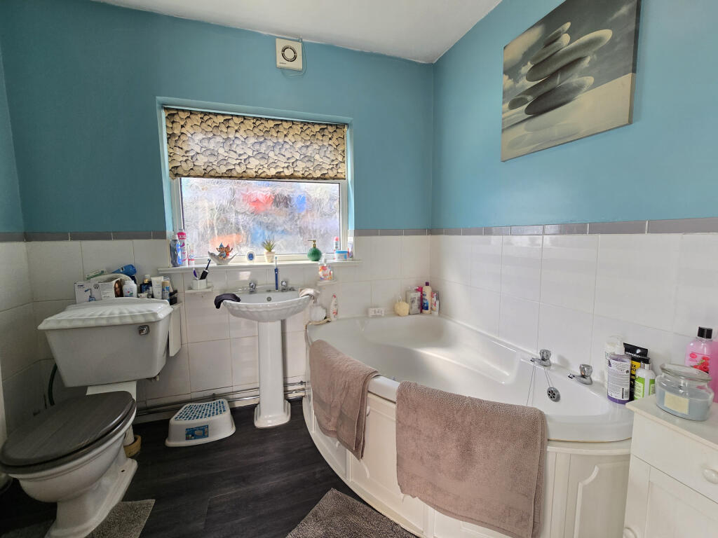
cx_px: 359
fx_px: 270
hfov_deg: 106.2
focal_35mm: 13
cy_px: 269
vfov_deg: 89.9
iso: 64
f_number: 2.2
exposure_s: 1/100
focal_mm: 2.2
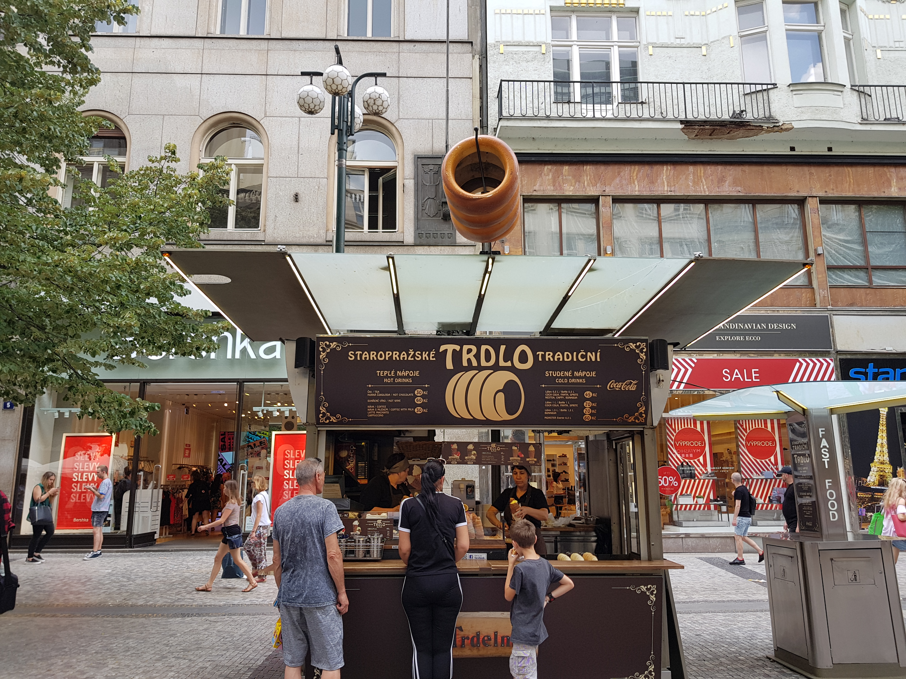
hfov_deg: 67.3
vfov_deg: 53.1
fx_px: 680
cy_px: 340
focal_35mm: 26
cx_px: 453
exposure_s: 1/258
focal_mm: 4.2
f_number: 1.7
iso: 40
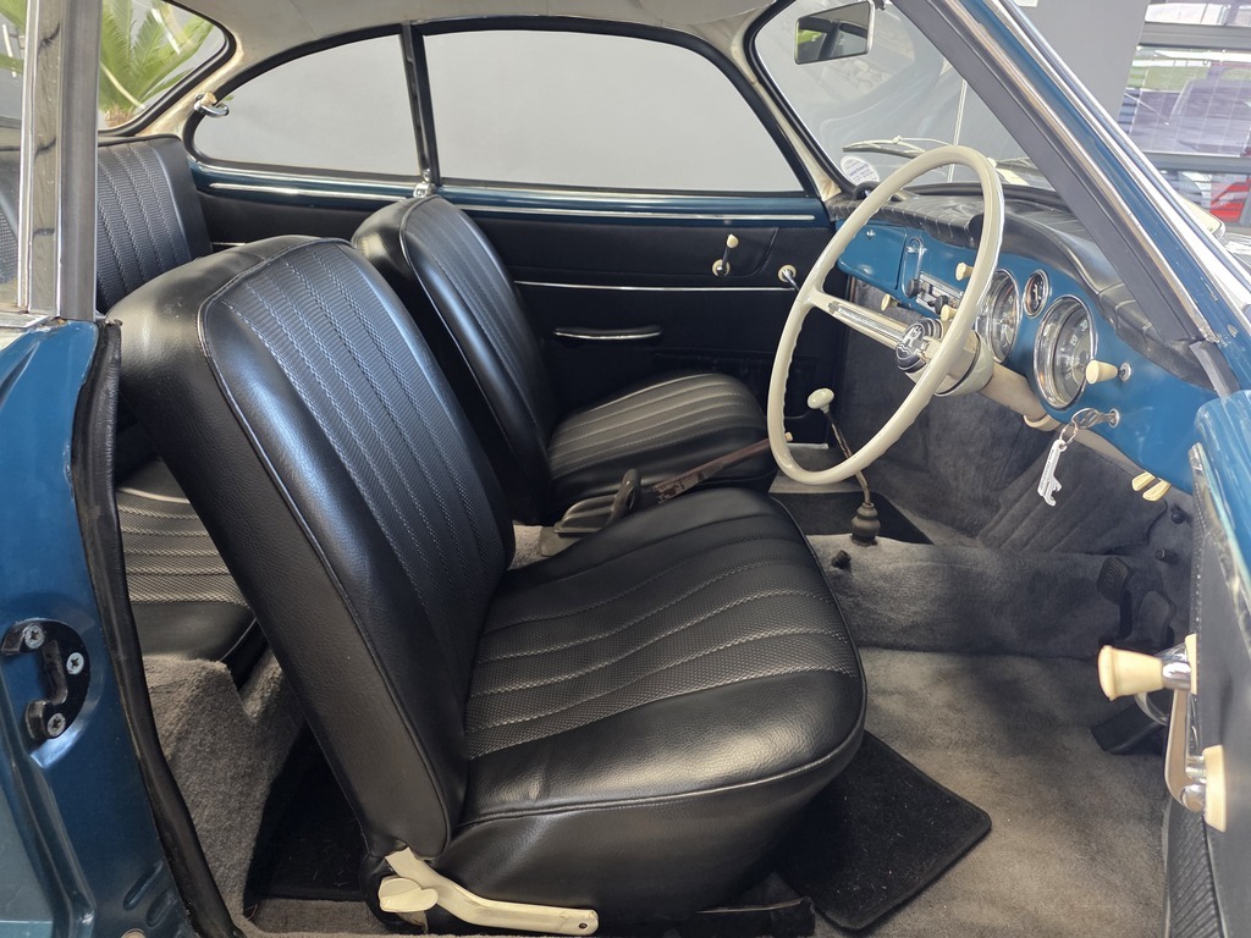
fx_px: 831
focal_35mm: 23
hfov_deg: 73.9
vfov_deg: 58.9
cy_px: 469
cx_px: 626
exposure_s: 1/100
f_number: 1.7
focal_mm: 6.25
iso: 400
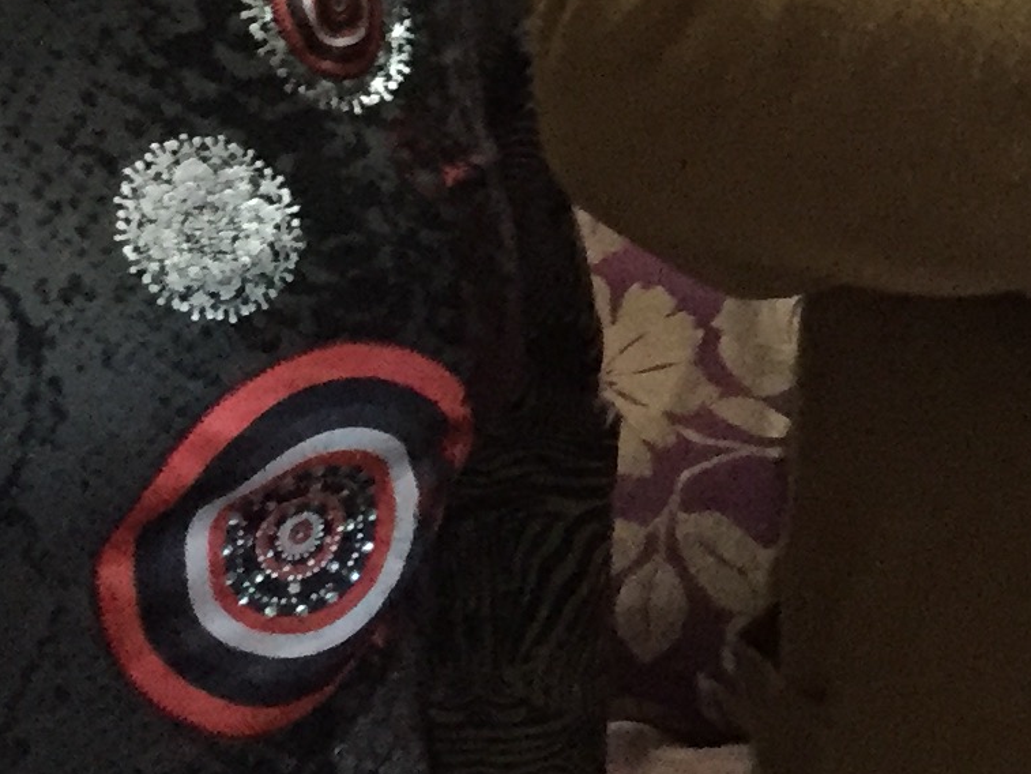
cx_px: 1392
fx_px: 3724
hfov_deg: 15.0
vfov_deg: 11.5
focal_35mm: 125
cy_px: -298
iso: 250
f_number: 2.2
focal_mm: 4.15
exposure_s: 1/17
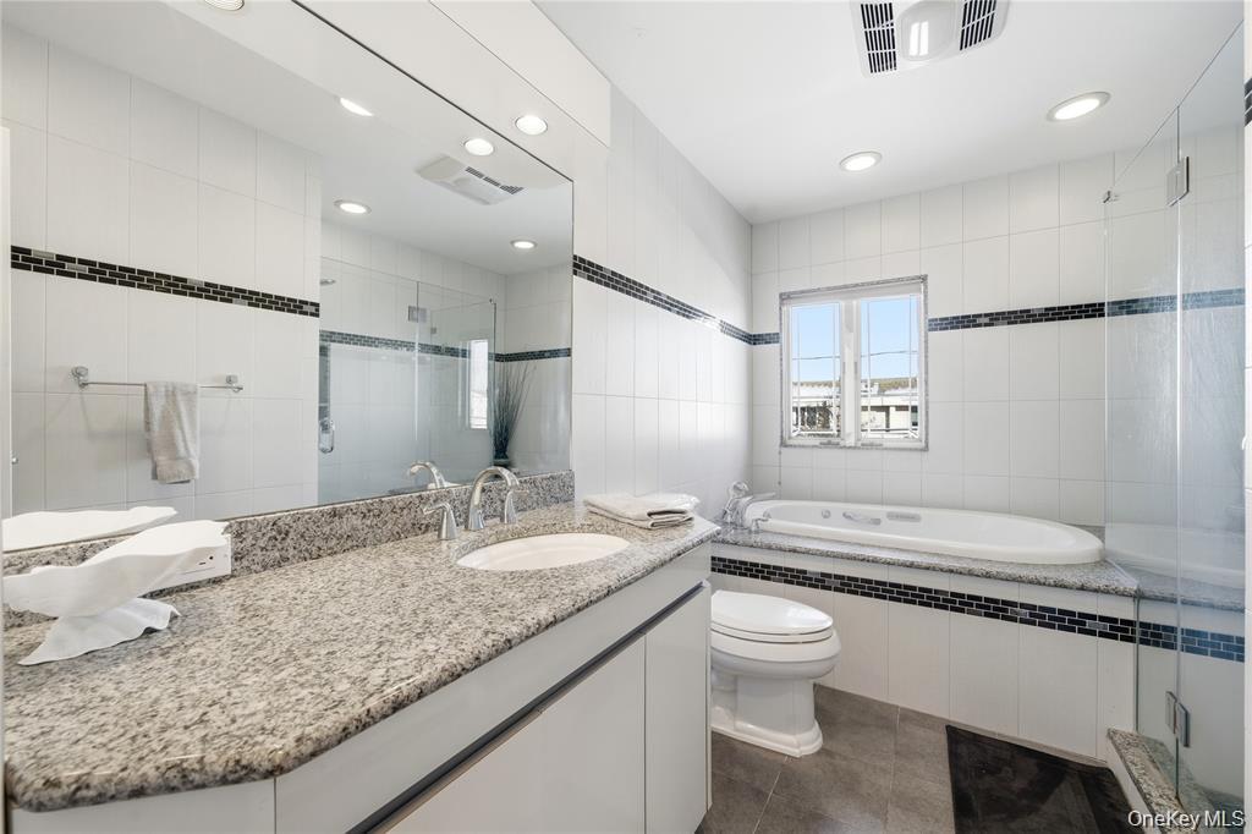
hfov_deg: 104.3
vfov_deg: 81.2
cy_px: 417
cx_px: 626
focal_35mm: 14
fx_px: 487
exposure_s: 1/400
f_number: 8
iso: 500
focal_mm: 14
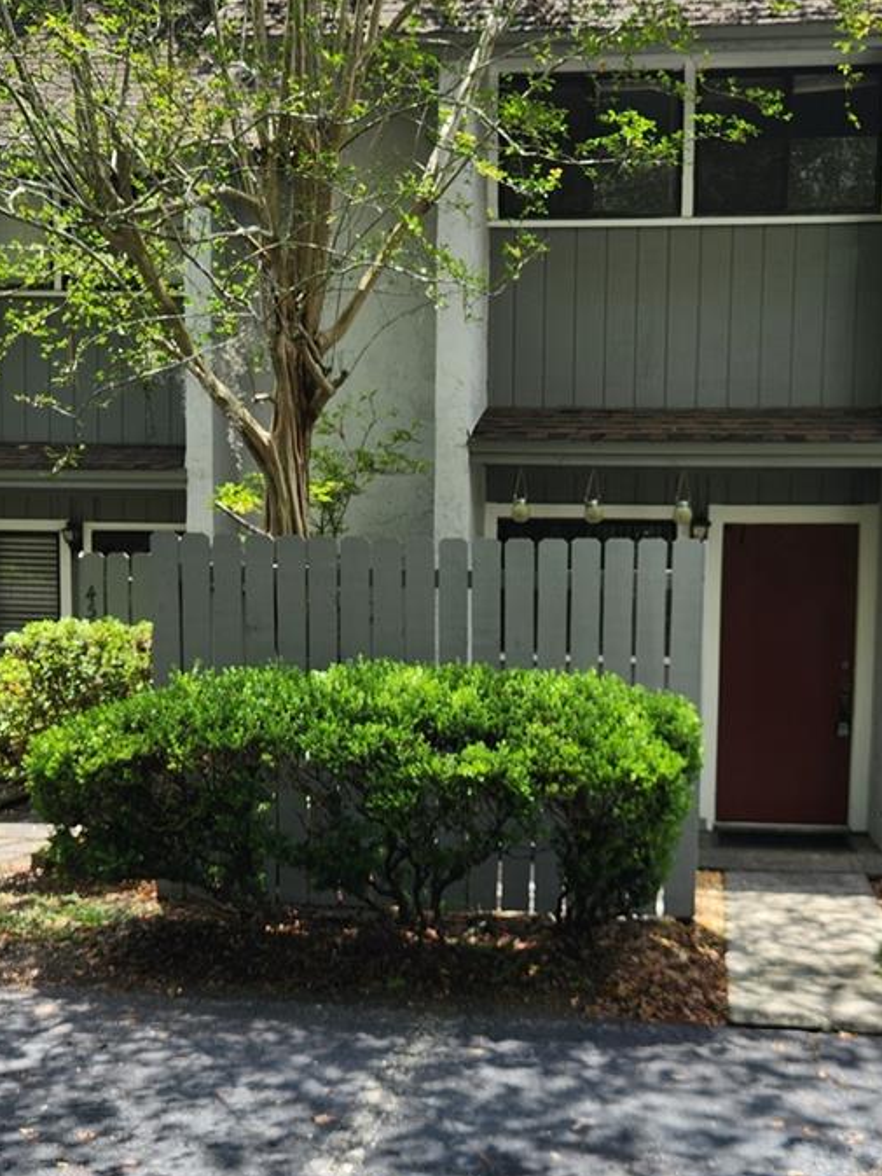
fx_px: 1392
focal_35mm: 41
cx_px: 554
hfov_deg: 35.0
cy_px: 767
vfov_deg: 45.2
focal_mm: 5.4
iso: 20
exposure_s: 1/390
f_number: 1.8
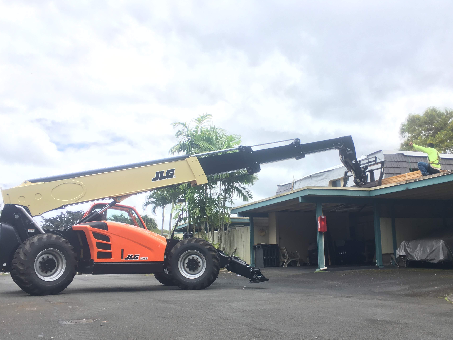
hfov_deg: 53.9
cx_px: 244
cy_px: 198
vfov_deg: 41.7
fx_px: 445
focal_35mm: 34
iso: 25
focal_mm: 4.15
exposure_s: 1/458
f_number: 2.2
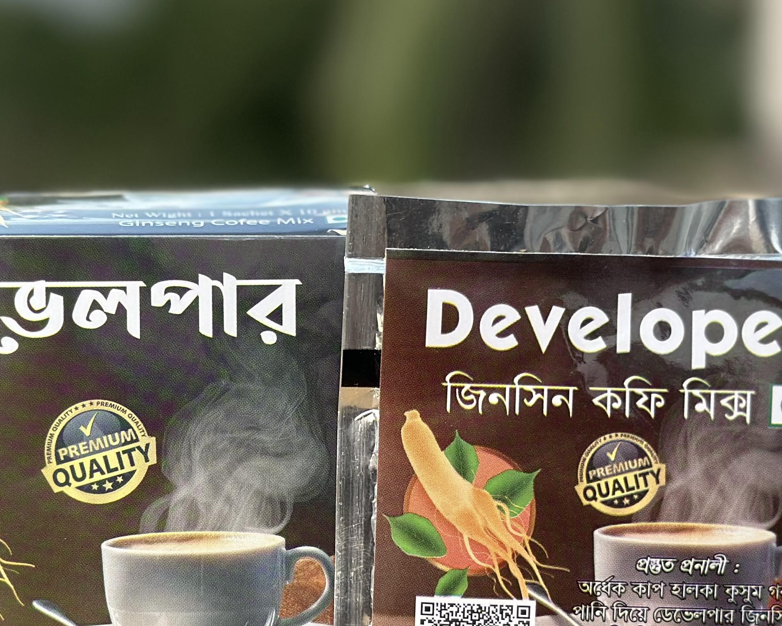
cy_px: 408
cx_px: 322
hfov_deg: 19.3
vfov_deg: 15.5
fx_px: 2292
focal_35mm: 99
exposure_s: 1/262
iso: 80
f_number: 1.78
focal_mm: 6.86
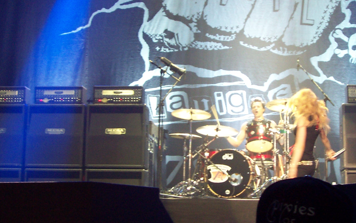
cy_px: 101
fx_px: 669
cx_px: 242
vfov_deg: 18.9
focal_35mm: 69
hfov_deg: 29.5
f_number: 3
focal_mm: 7
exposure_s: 1/45
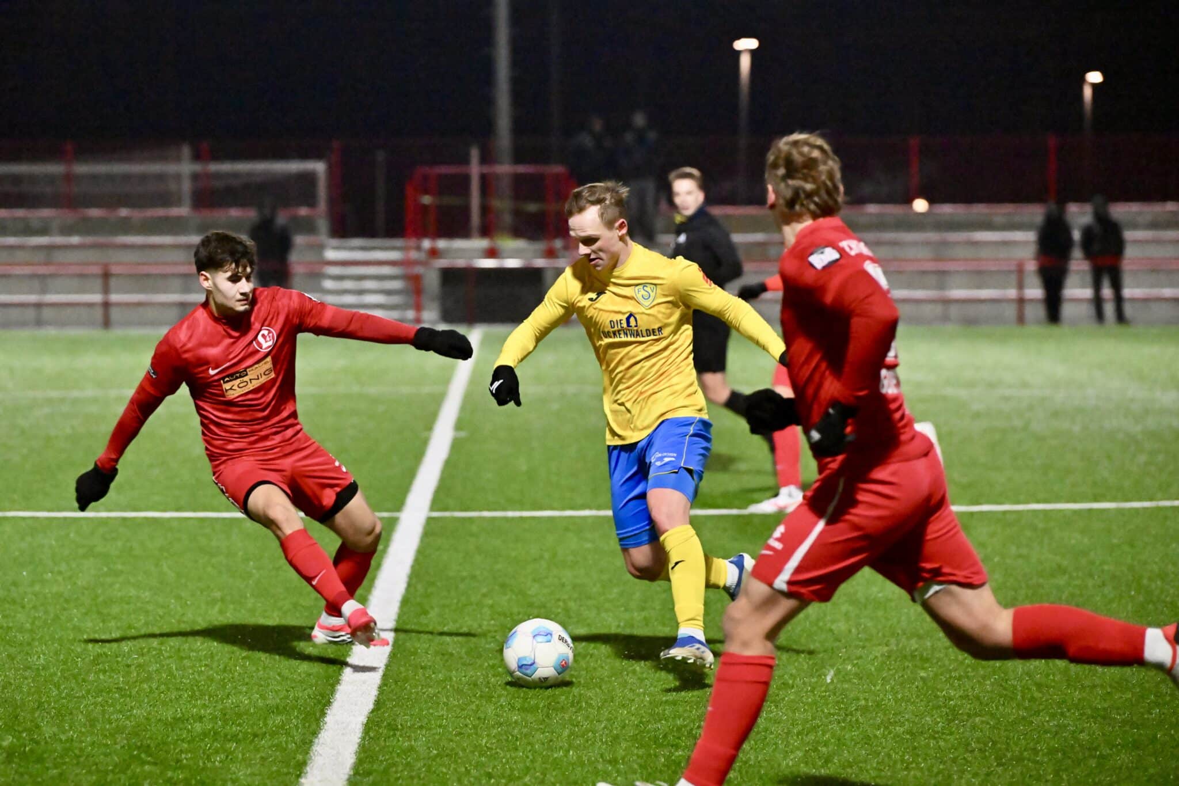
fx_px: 4093
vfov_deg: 11.0
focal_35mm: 125
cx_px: 590
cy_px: 393
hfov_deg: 16.4
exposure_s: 1/1250
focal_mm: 125
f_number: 3.2
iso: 10000
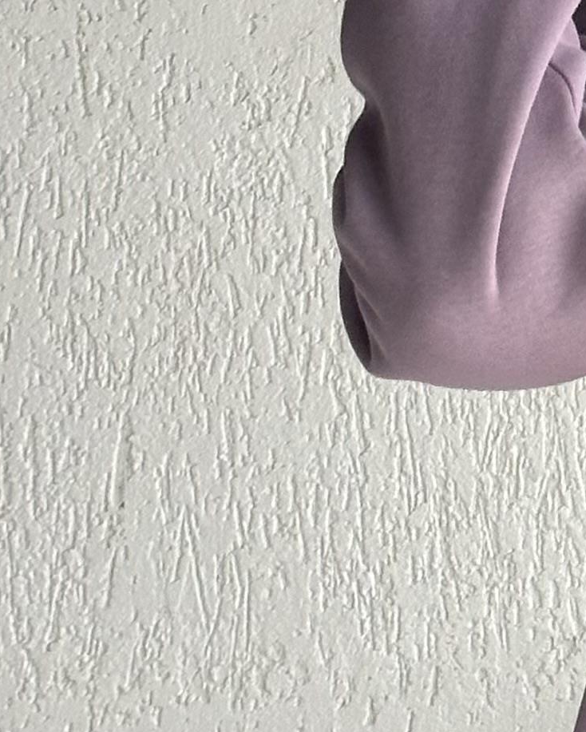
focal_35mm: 206
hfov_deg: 7.3
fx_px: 4464
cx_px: 1126
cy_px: 166
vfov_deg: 9.4
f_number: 1.78
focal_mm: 6.86
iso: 80
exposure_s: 1/50
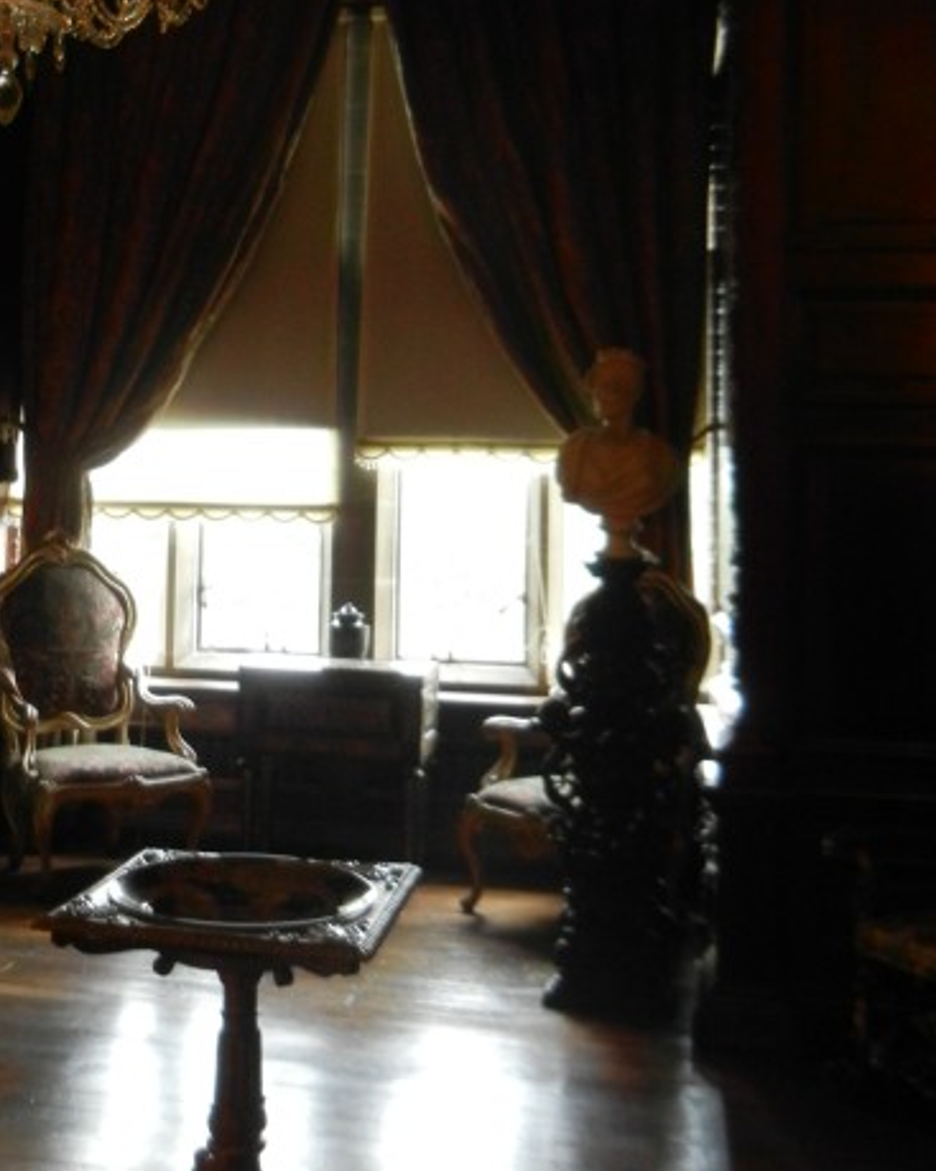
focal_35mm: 49
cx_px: 367
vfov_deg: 37.4
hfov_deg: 30.7
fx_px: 1697
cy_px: 344
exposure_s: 1/40
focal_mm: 5.4
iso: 640
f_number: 3.5
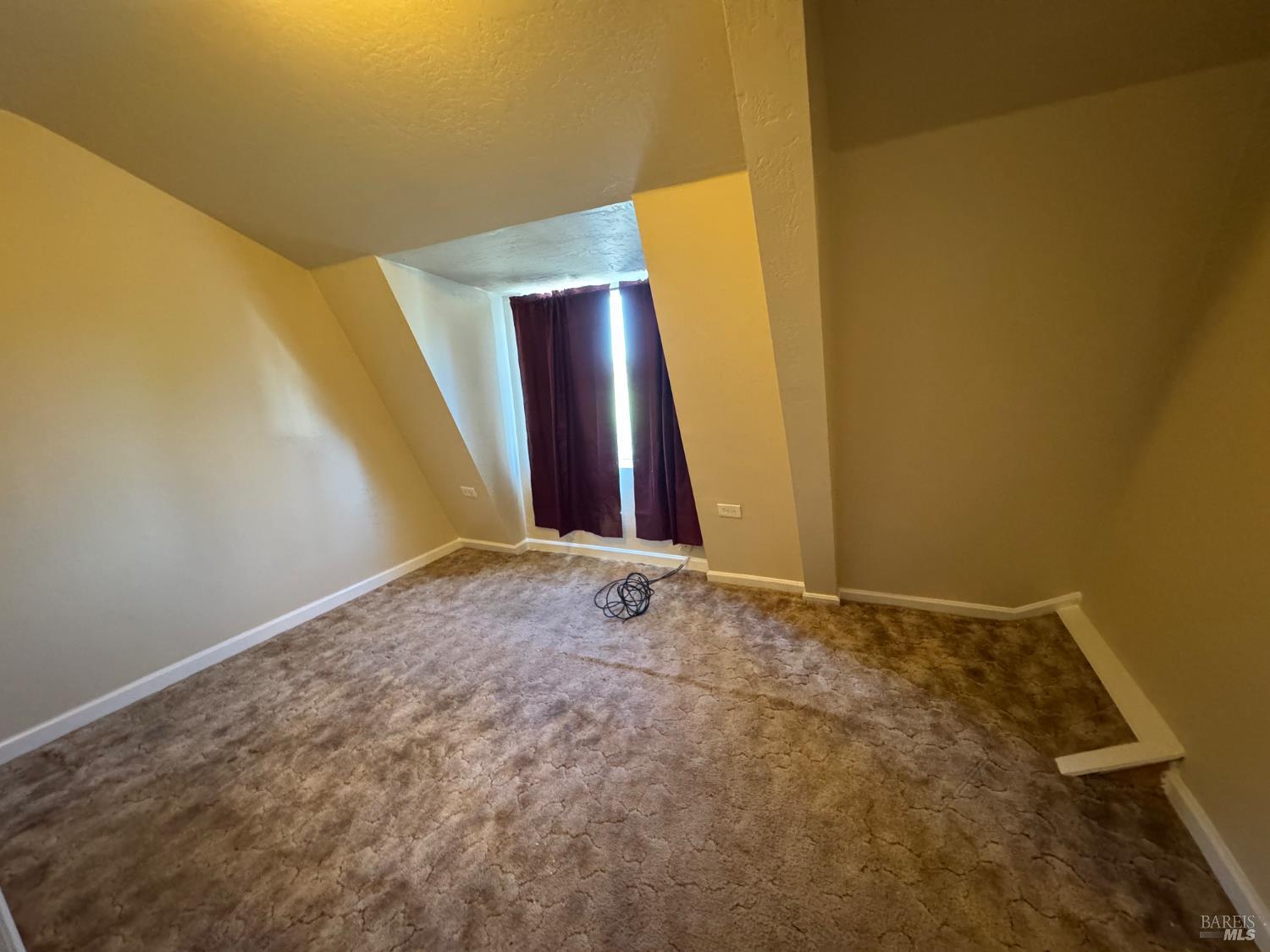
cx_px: 635
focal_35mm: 14
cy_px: 476
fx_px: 514
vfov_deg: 85.7
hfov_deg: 102.1
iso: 1000
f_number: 2.2
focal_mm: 2.22
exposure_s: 1/60
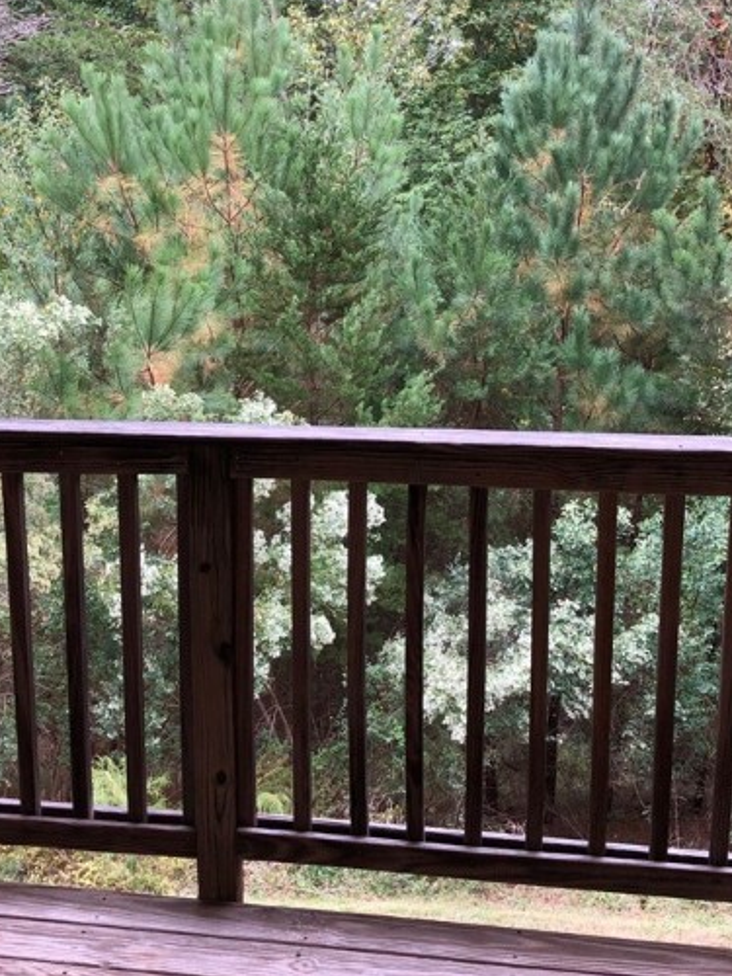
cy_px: 476
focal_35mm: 43
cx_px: 361
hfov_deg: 33.6
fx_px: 1212
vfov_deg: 43.8
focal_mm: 3.99
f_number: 1.8
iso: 50
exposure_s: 1/120
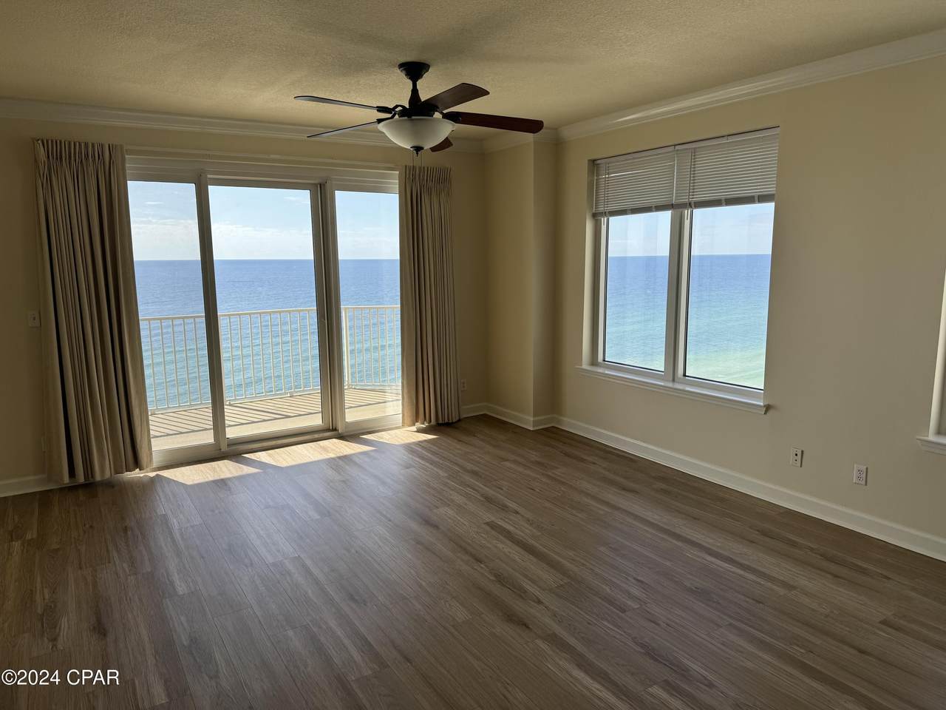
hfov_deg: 71.6
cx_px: 473
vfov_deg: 56.8
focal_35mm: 24
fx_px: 656
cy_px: 355
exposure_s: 1/864
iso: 80
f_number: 1.78
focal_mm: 6.76
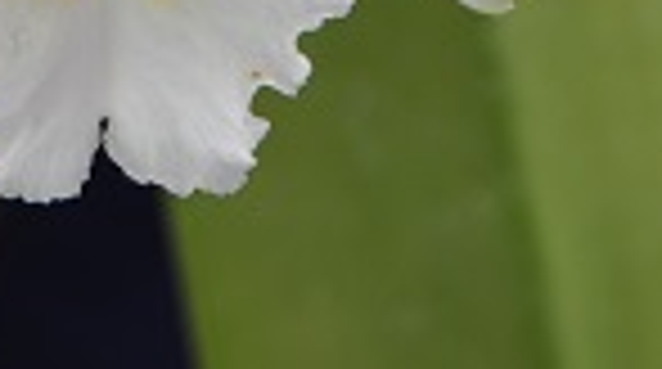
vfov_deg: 2.8
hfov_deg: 5.1
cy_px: -392
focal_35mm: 424
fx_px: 7428
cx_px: -9
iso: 200
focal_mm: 66
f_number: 8
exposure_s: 1/50
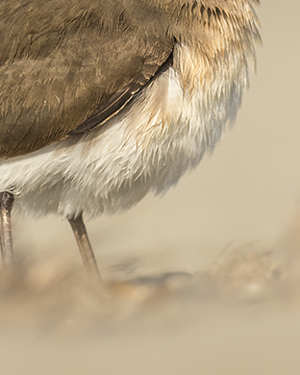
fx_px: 22419
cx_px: 185
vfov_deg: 1.0
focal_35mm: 2020
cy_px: 21
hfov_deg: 0.8
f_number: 9
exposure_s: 1/1250
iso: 360
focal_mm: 600
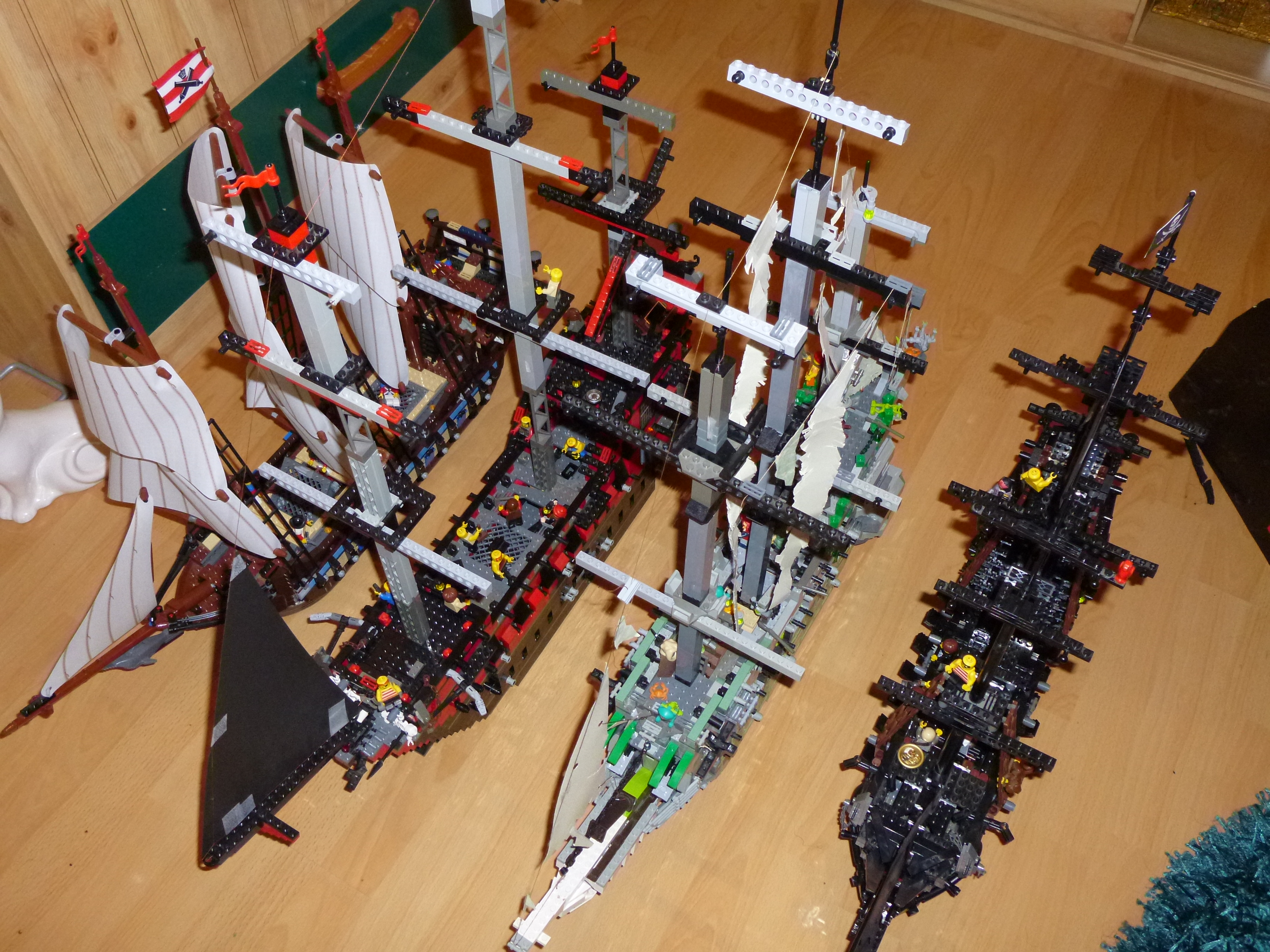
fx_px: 1137
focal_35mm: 31
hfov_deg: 58.4
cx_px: 635
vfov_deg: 45.4
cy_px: 476
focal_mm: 5.6
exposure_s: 1/60
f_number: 3.4
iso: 320
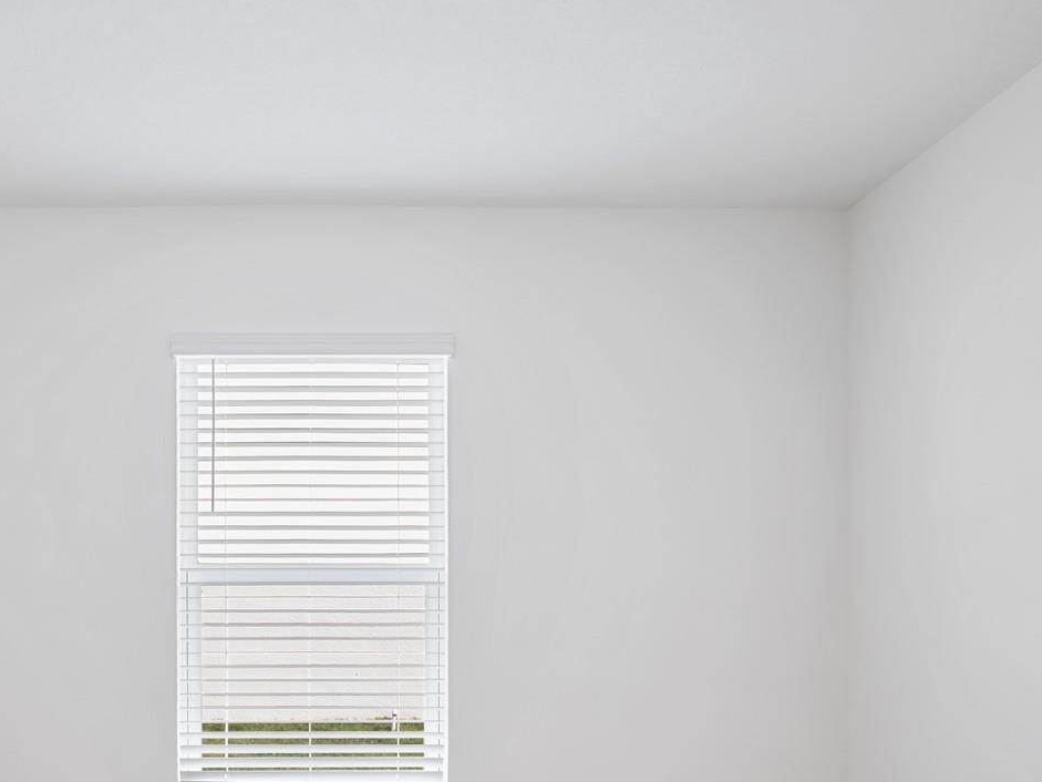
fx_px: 1024
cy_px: 605
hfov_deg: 52.6
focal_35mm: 34
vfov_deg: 40.4
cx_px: 326
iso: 1000
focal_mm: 10
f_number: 6.3
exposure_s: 1/60
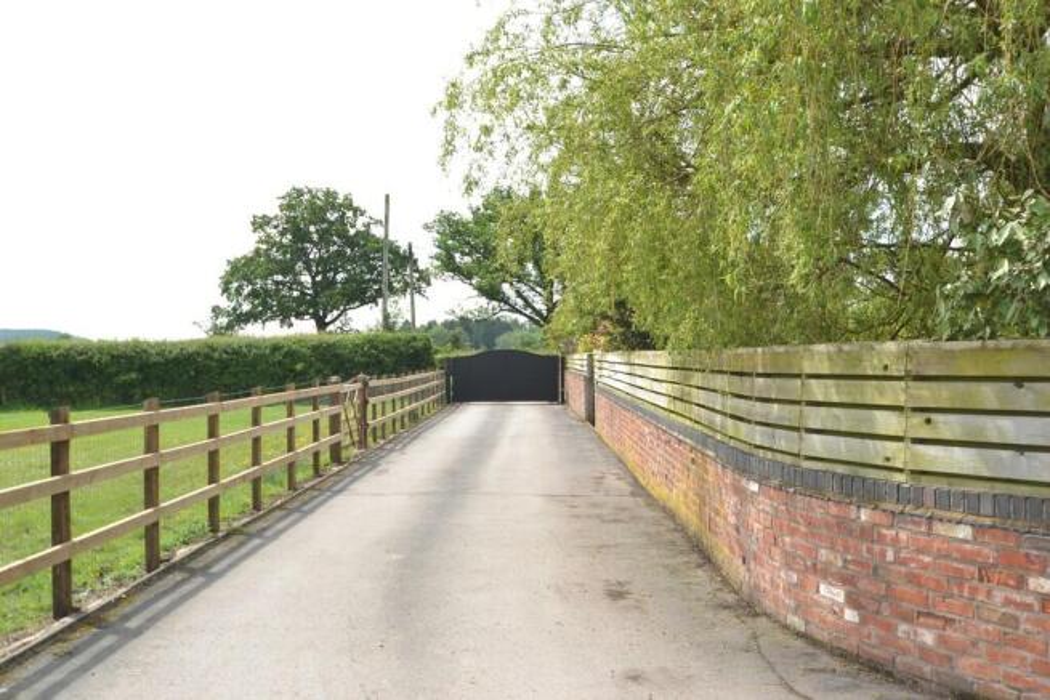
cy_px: 350
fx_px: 1050
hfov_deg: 53.1
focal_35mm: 36
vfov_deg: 36.9
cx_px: 525
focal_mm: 24
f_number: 8
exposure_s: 1/200
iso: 100
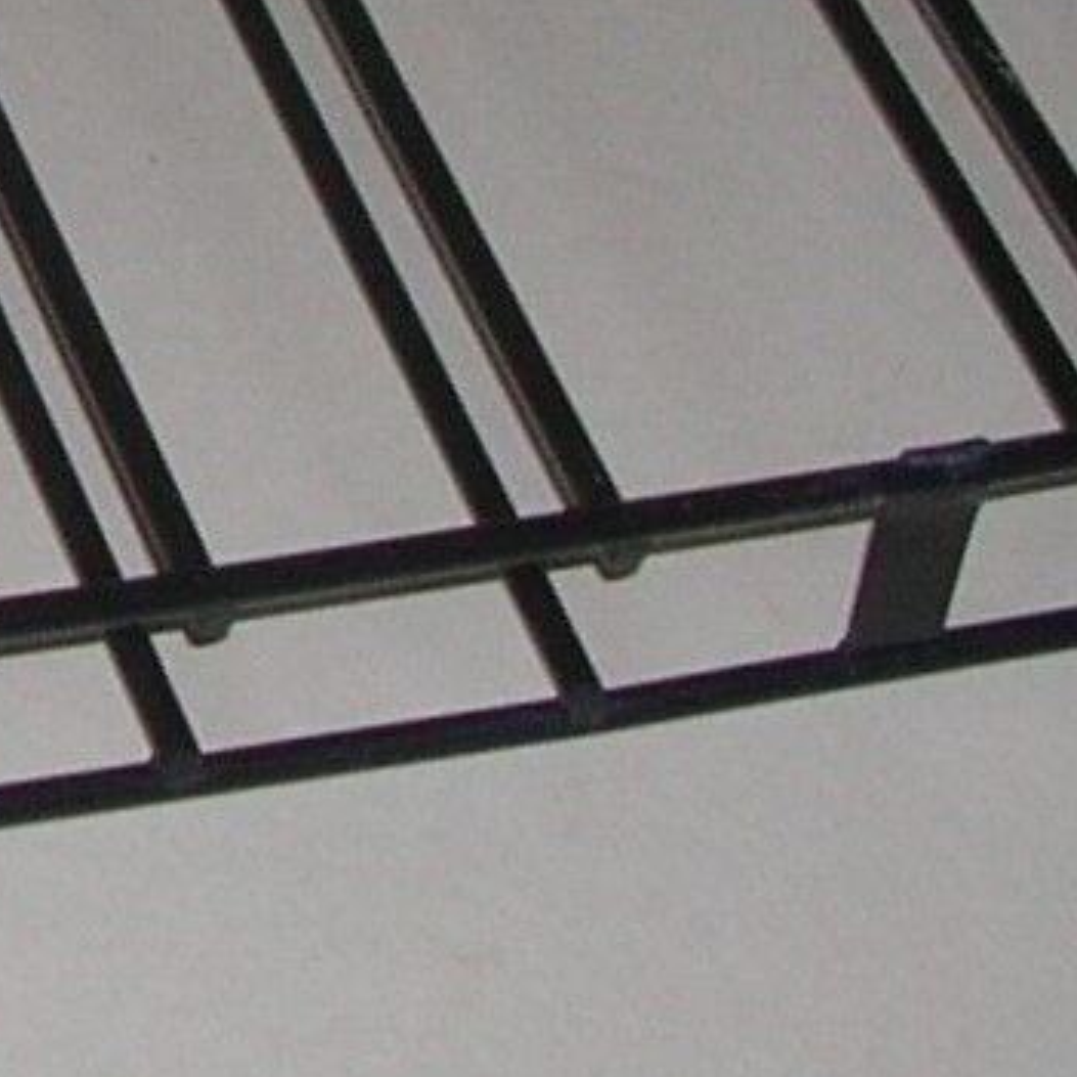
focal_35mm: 185
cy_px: -569
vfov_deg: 9.2
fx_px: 6512
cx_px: -698
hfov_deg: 9.1
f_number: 2.8
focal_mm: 5.8
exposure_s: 1/60.1
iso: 50
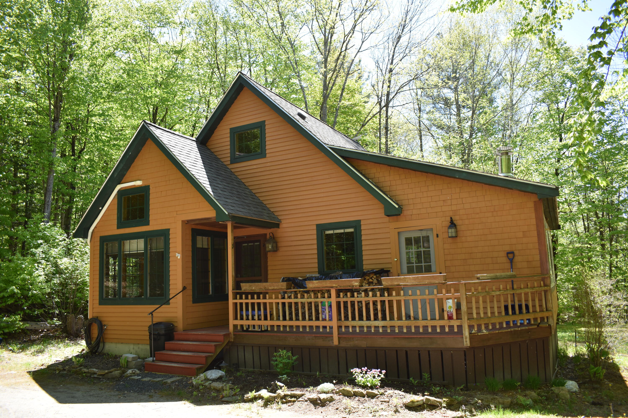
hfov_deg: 67.4
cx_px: 314
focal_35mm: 27
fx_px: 471
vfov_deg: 47.9
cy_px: 209
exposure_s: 1/200
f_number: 5
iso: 110
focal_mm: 18
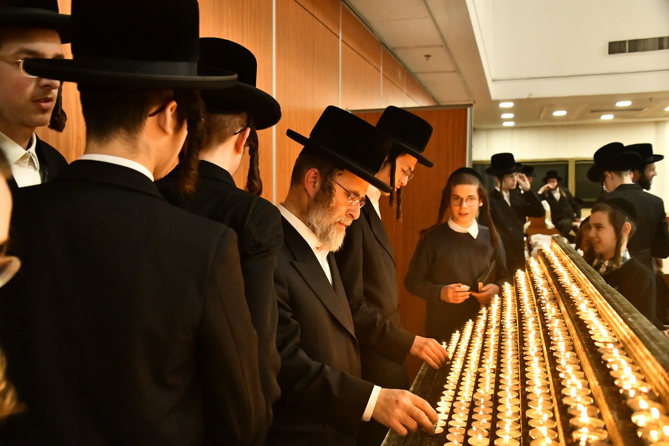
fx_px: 595
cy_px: 223
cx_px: 334
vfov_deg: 41.1
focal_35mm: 32
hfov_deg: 58.7
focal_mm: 32
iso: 5000
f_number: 5.6
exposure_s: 1/200
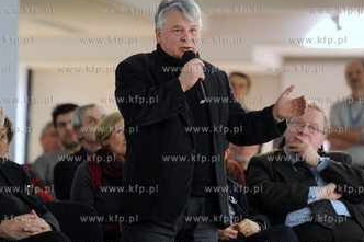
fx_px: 2254
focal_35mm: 223
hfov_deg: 9.2
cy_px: 114
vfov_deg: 6.2
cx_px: 168
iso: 3200
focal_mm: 185
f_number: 2.8
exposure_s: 1/125
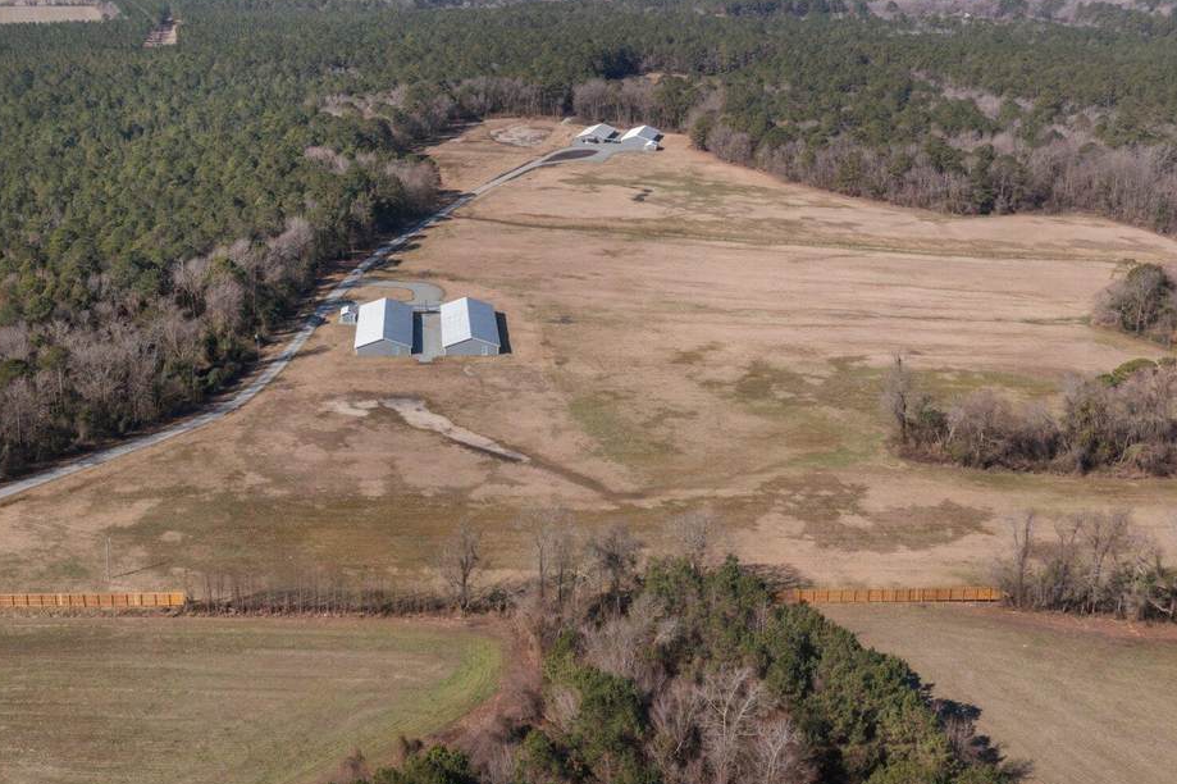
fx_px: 1275
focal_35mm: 39
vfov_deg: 33.9
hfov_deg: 49.2
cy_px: 261
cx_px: 460
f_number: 7.1
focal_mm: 10.26
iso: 200
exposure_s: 1/200
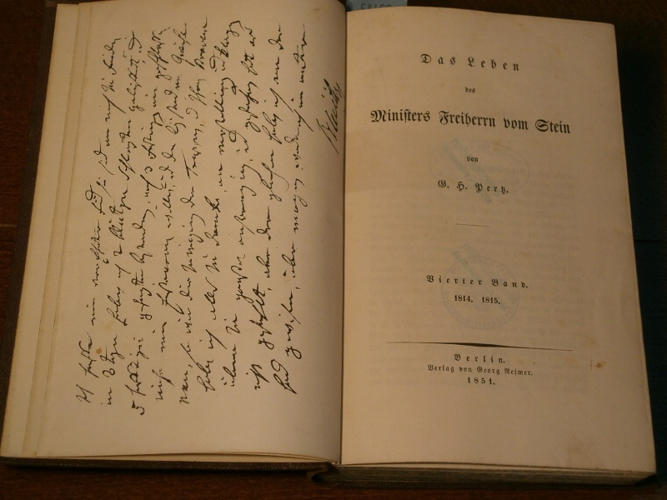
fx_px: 1214
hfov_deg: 30.7
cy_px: 250
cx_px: 334
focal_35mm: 63
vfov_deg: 23.3
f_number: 4.6
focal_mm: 11.1
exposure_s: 1/30
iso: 125
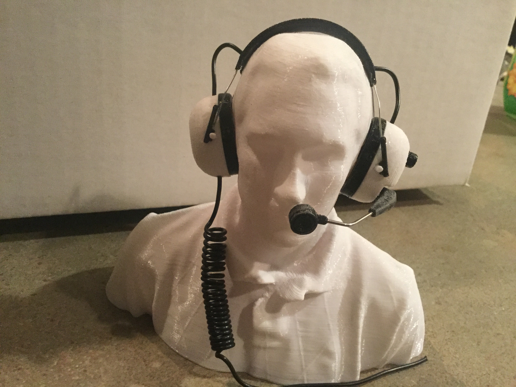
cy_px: 194
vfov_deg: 45.4
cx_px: 258
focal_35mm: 31
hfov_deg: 58.4
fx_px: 462
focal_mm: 3.3
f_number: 2.4
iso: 250
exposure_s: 1/15
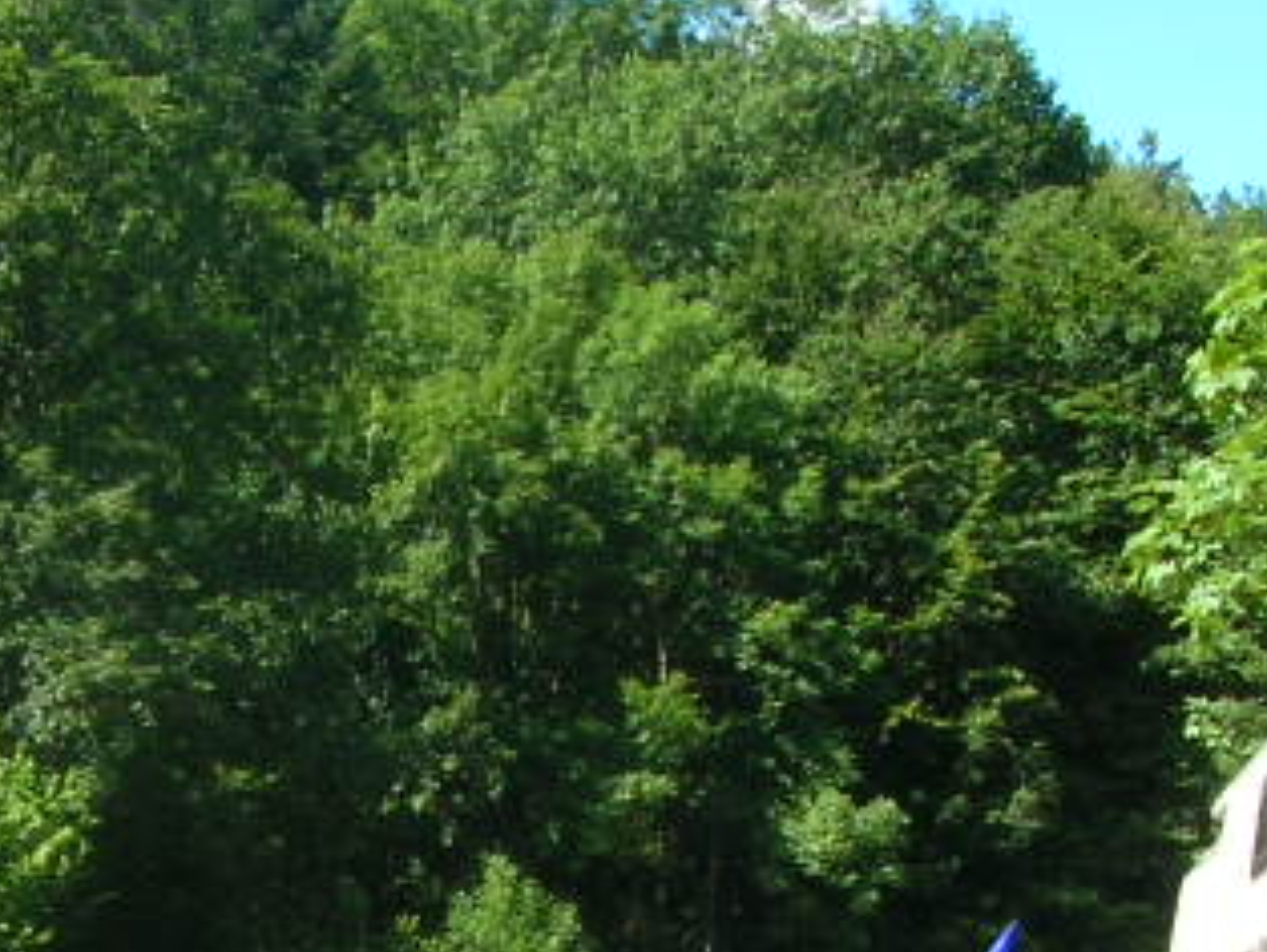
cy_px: 920
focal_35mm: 114
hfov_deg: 17.1
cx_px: 194
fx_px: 4176
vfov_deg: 12.9
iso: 50
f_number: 5.6
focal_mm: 5.8
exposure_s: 1/114
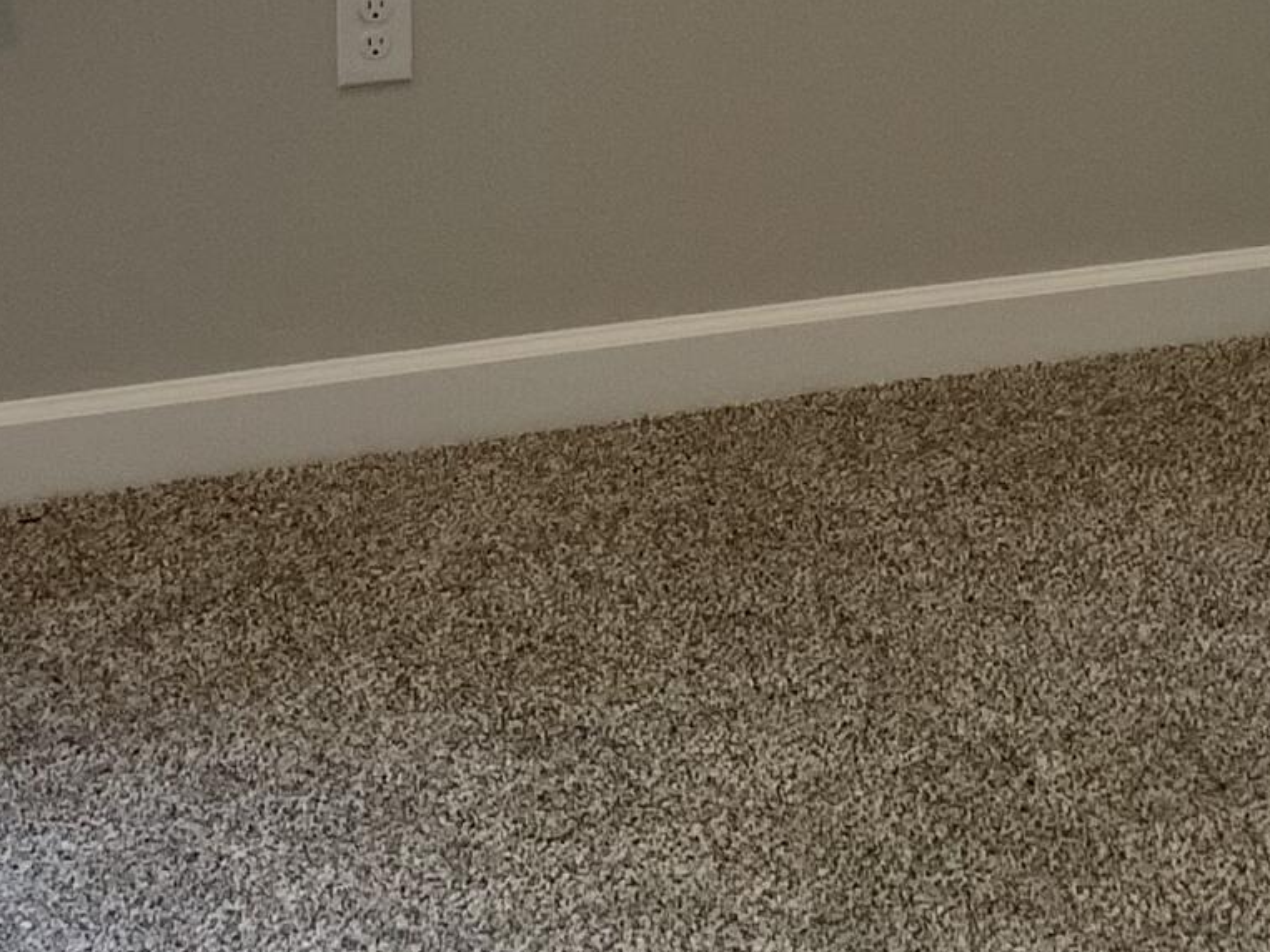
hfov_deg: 17.2
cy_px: -373
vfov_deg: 12.5
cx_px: 836
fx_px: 4182
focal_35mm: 114
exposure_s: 1/120
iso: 40
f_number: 1.8
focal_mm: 3
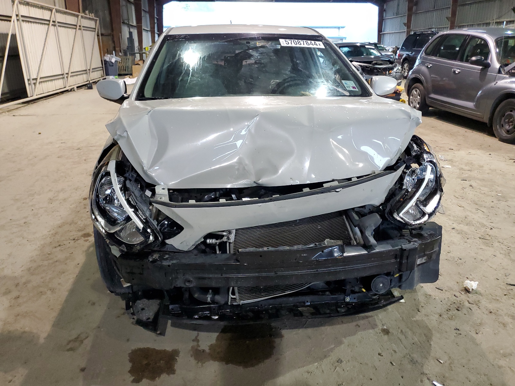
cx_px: 258
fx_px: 387
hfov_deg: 67.3
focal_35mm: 26
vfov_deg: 53.1
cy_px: 193
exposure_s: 1/60.2
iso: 316
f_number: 1.5
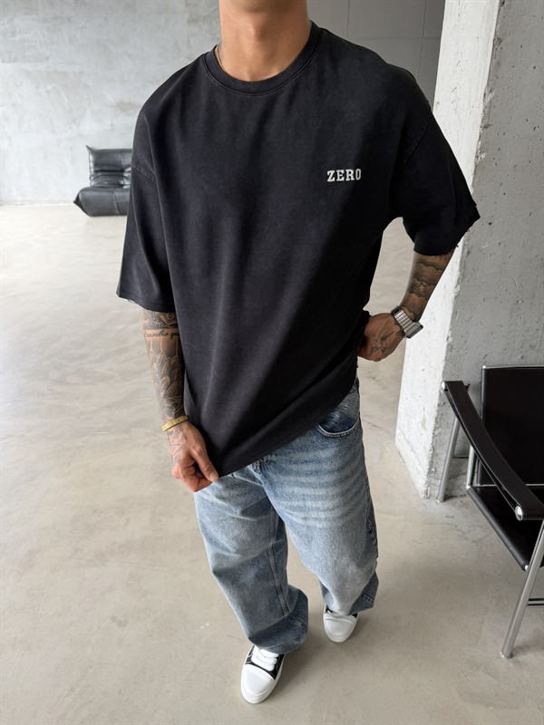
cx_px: 272
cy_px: 362
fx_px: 503
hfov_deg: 56.8
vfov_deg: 71.6
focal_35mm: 24
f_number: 1.78
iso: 64
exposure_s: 1/121
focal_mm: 6.76
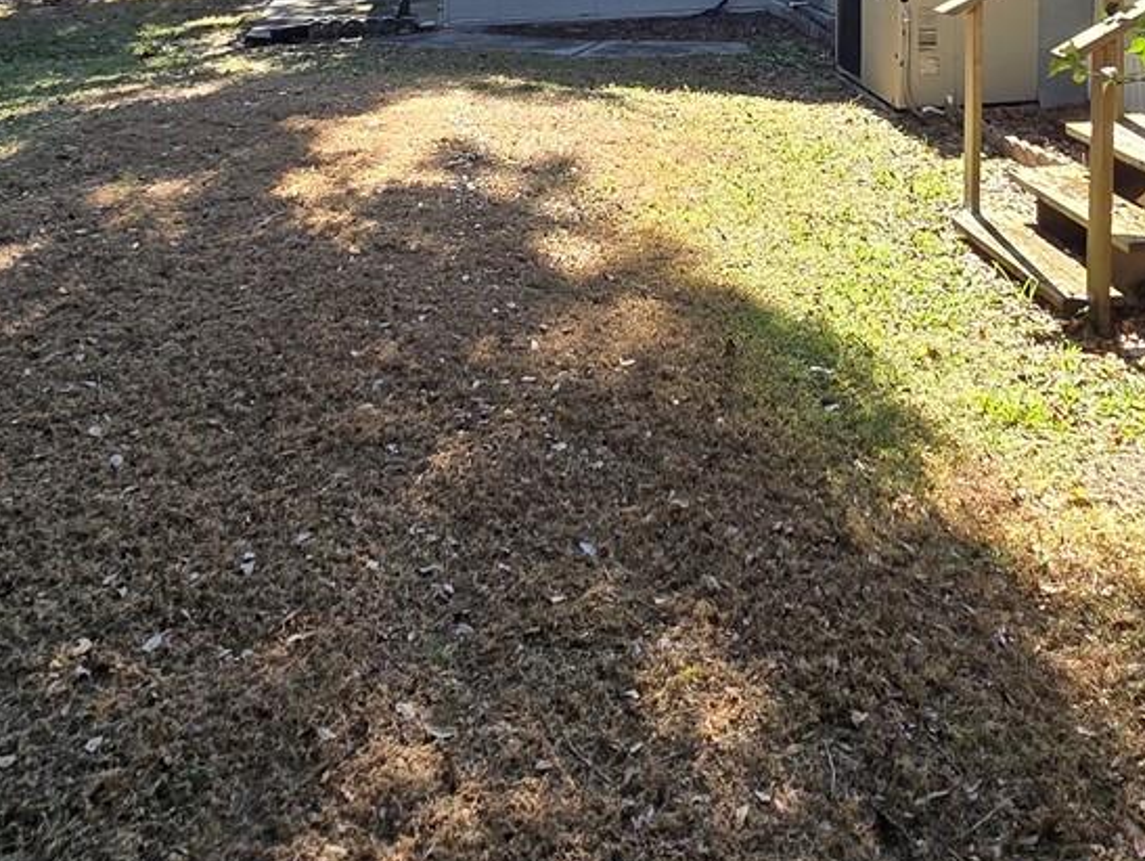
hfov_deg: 47.6
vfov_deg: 31.1
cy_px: -199
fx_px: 1258
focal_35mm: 38
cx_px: 823
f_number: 2.2
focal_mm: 2.2
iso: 50
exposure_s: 1/504
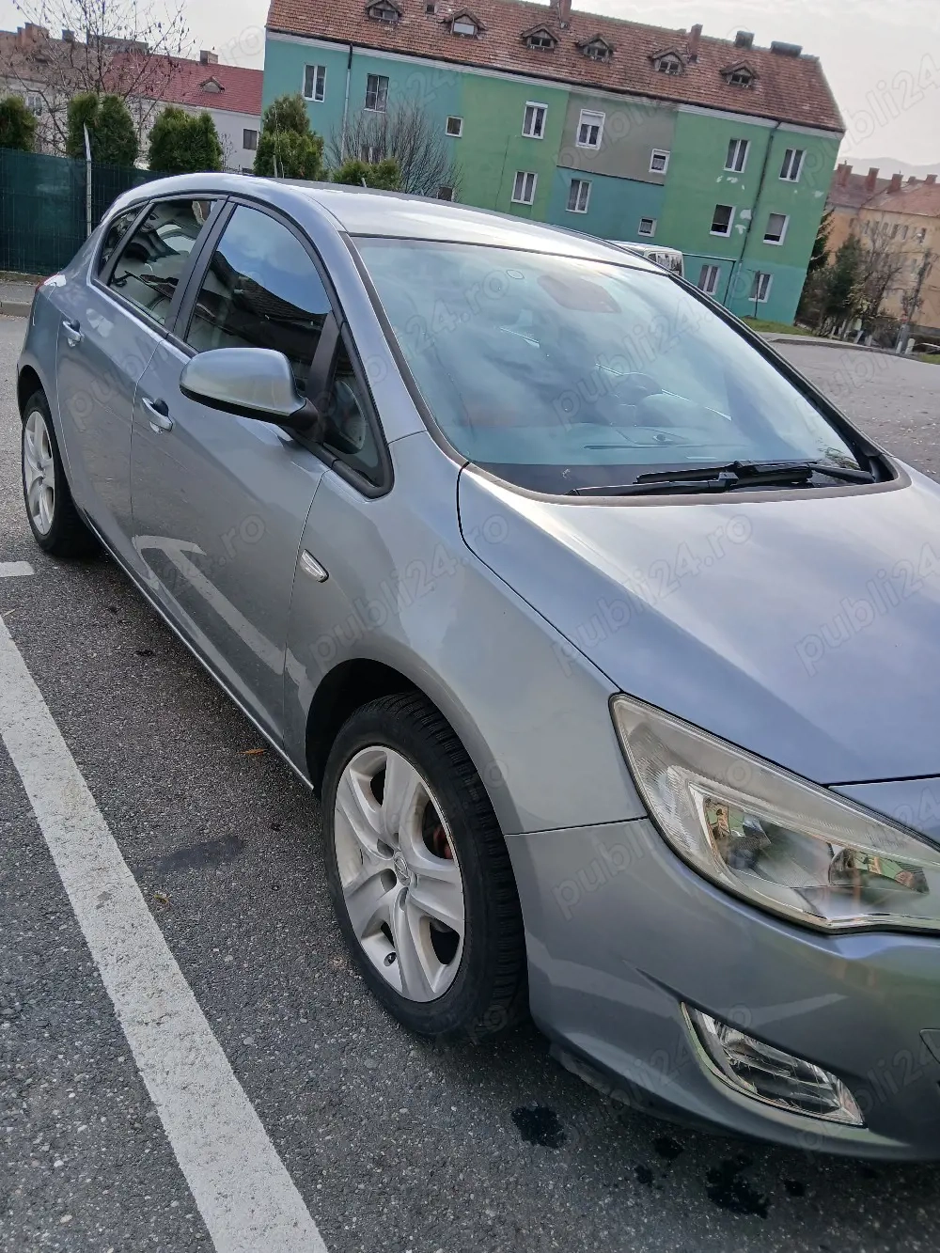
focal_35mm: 26
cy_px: 626
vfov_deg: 67.3
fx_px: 941
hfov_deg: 53.1
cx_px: 470
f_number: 1.8
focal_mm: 3.98
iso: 20
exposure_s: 1/294
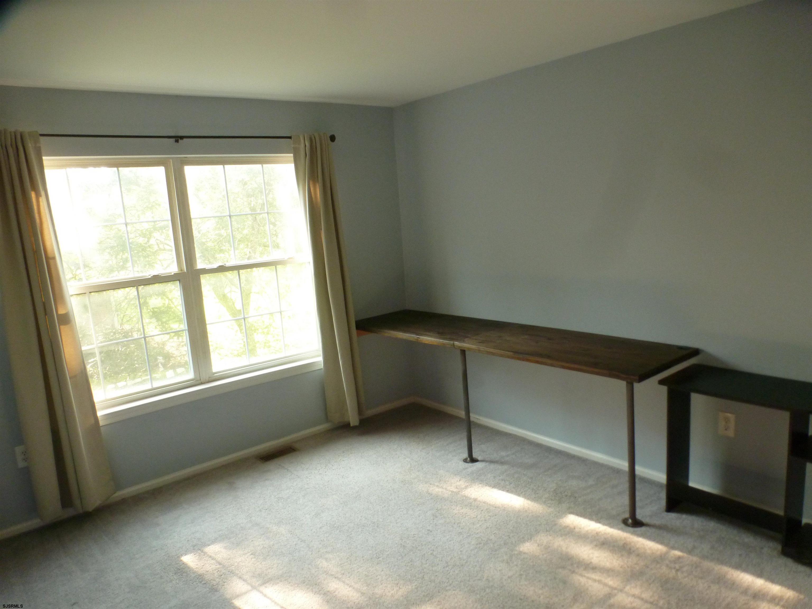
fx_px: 563
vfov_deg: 56.8
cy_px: 304
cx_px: 406
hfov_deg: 71.6
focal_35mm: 24
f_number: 3.3
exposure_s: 1/60
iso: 320
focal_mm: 4.3
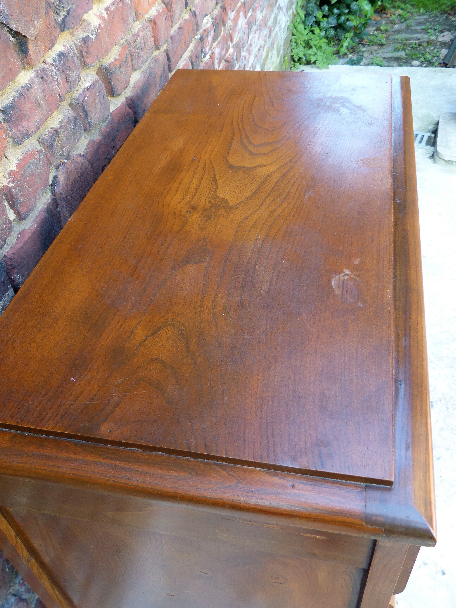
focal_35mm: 32
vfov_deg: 56.8
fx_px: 562
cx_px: 228
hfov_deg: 44.2
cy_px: 304
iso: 125
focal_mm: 5.6
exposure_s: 1/60
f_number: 2.8
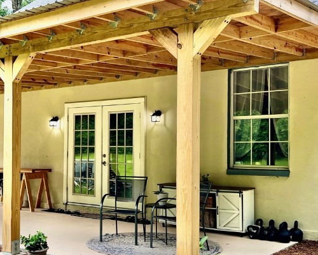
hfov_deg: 34.9
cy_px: 136
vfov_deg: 29.1
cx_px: 64
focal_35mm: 52
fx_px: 489
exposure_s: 1/344
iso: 50
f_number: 1.5
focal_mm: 5.7
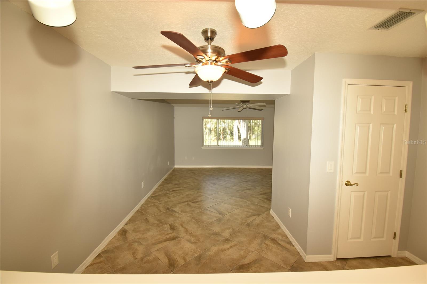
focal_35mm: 15
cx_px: 214
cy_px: 142
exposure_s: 1/30
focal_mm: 10
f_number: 10
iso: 400
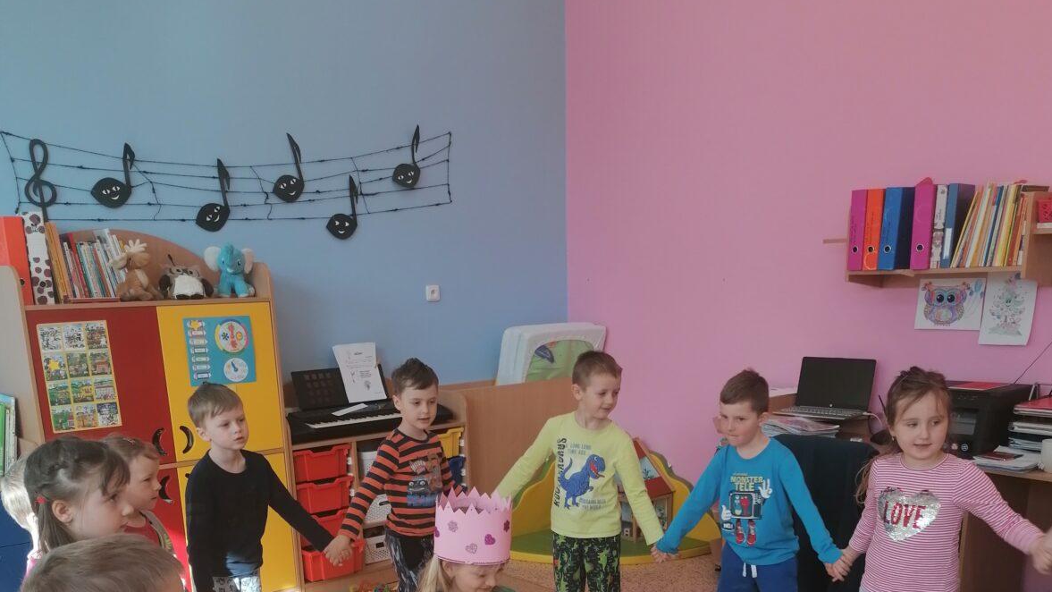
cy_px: 578
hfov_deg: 50.5
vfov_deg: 28.1
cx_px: 535
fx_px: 1116
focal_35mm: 40
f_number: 1.8
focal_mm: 4.75
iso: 50
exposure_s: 1/100
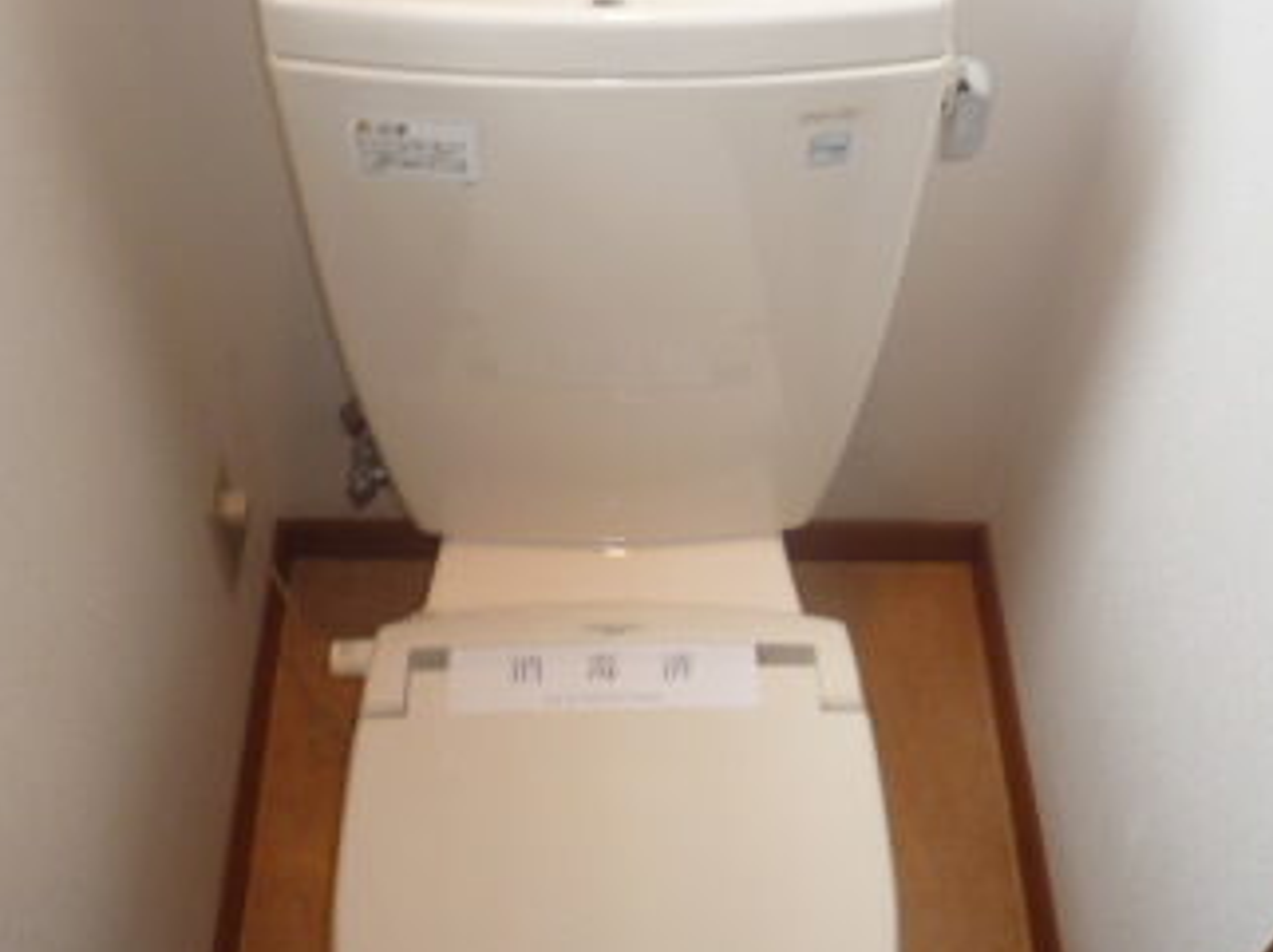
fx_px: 1617
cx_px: 668
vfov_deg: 32.8
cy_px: 516
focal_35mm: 44
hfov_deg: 43.0
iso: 100
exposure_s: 1/50
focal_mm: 4.4
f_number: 2.8
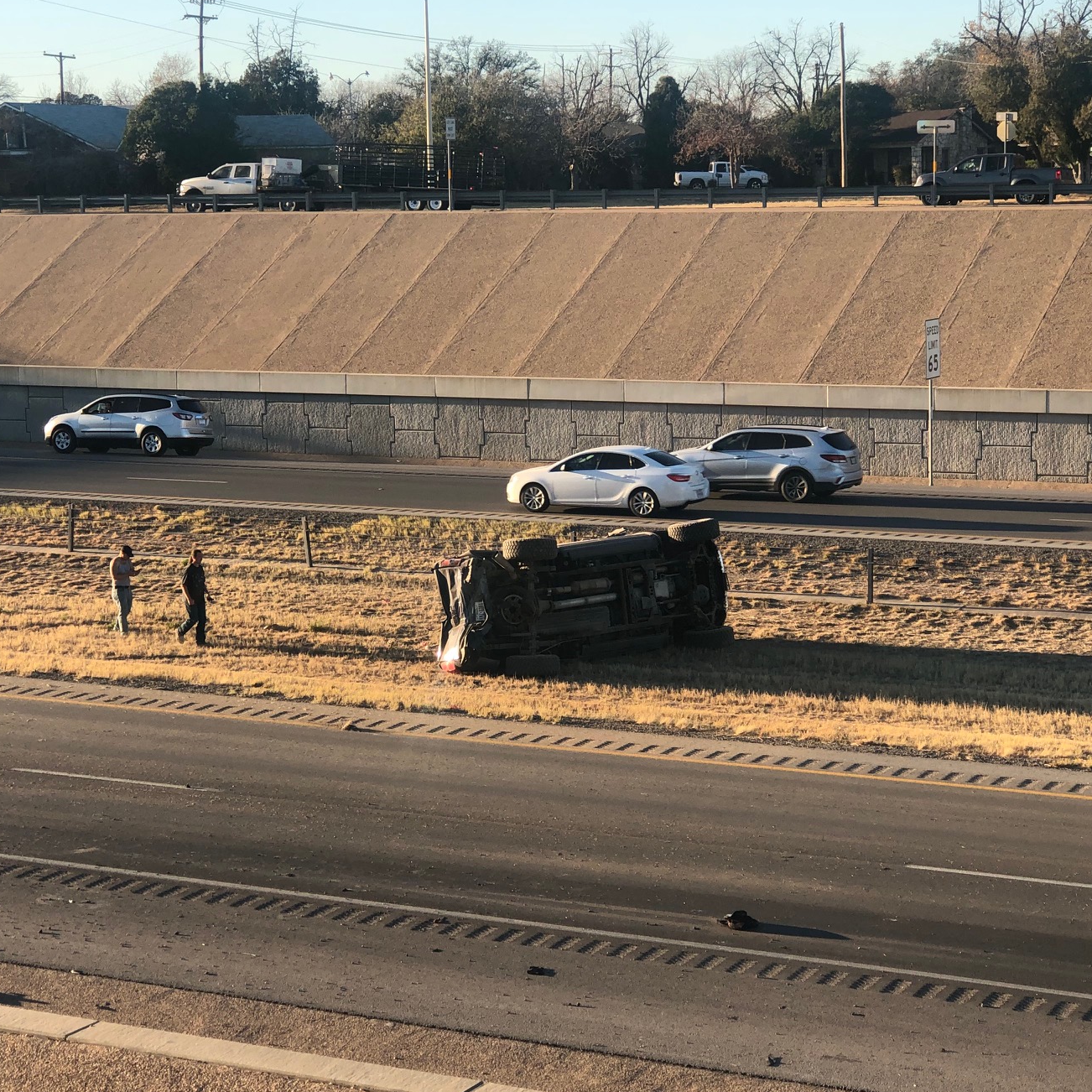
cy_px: 585
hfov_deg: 22.2
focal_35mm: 78
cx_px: 500
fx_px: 2784
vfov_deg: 22.2
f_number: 2.8
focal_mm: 6.6
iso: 20
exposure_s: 1/236
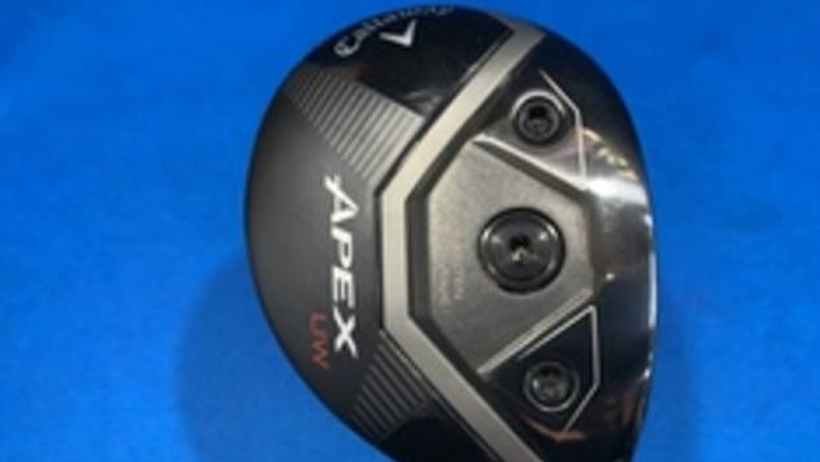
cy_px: 264
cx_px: 415
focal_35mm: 29
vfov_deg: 40.1
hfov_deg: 66.0
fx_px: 631
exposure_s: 1/60
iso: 160
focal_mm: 4.25
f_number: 1.8
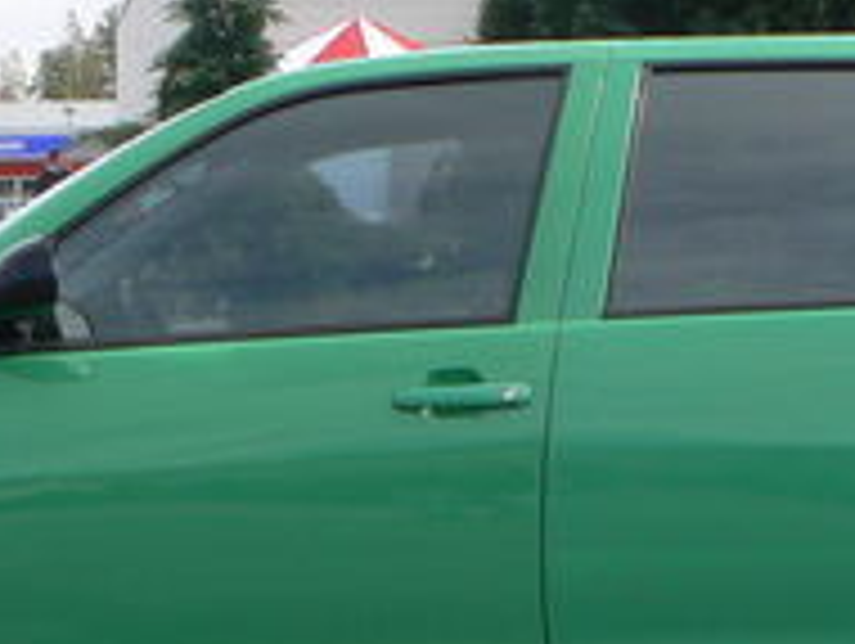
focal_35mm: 121
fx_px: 2992
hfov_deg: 16.3
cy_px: 603
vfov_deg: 12.2
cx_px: 392
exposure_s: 1/250
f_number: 5.6
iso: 80
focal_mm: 6
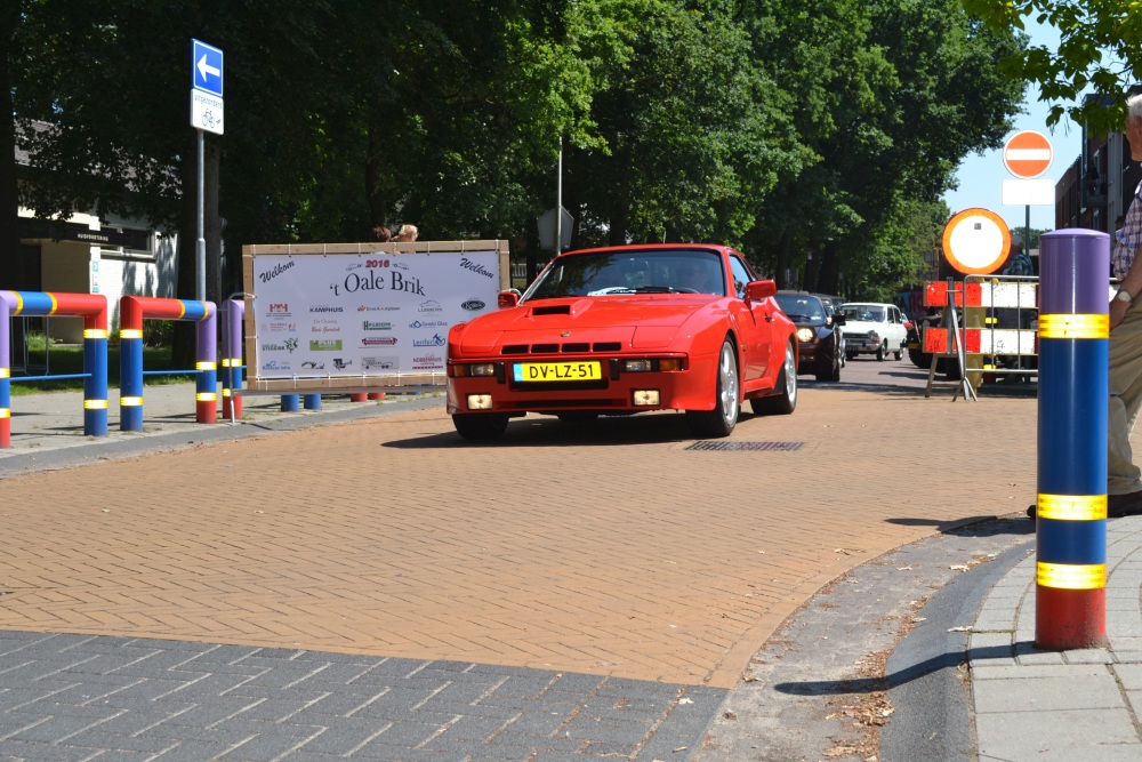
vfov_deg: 25.1
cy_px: 381
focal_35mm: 54
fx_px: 1713
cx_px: 571
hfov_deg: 36.9
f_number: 7.1
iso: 100
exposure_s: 1/200
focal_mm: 36
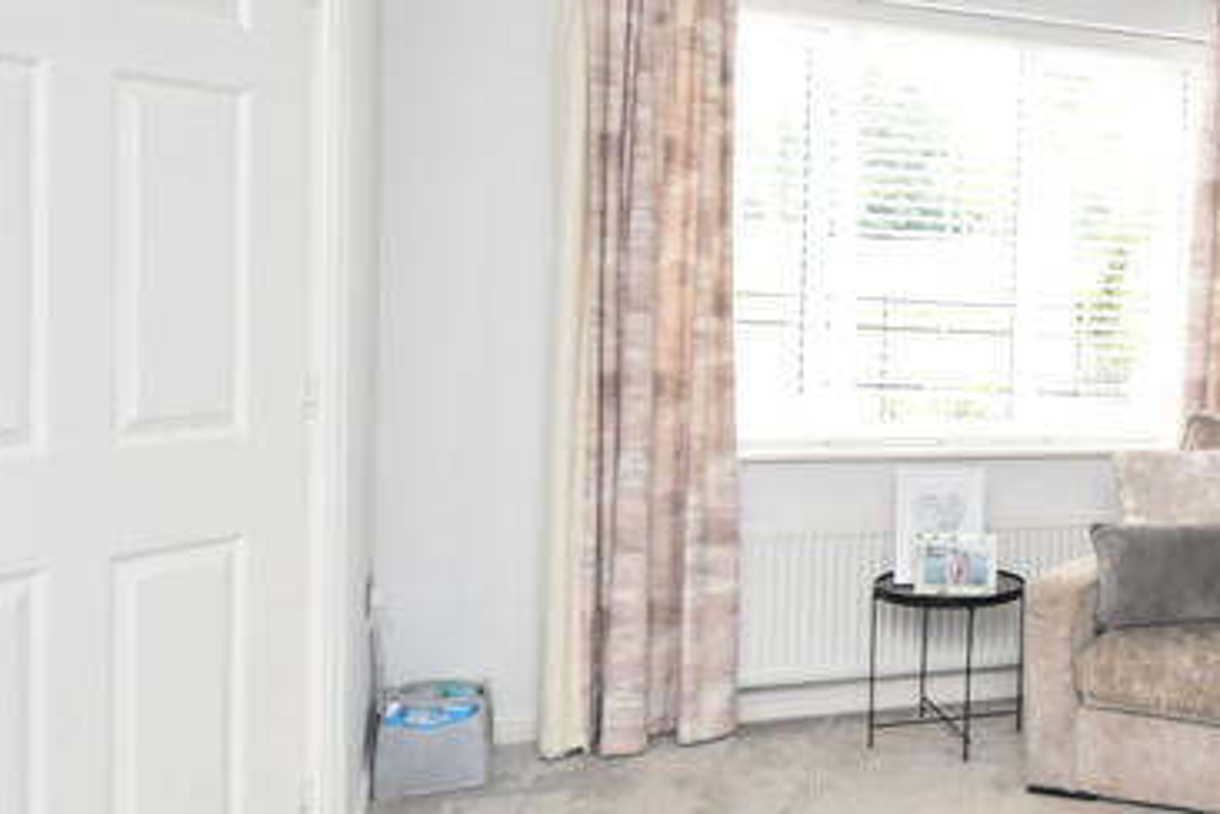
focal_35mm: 42
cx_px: 1283
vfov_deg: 31.8
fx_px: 1423
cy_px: 335
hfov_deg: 39.5
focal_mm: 10
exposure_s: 1/160
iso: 800
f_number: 4.5
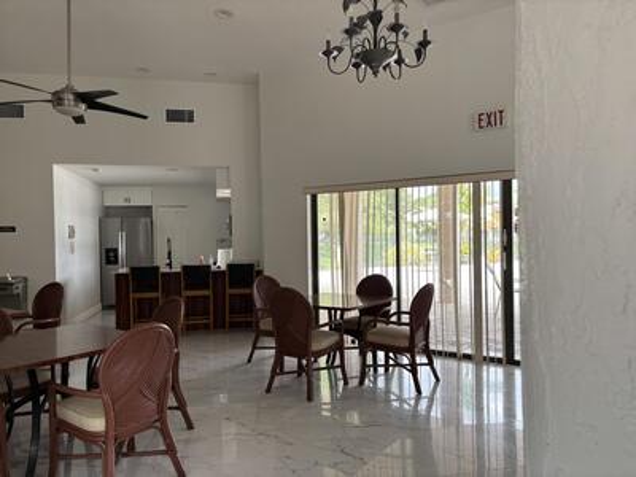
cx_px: 318
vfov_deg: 53.1
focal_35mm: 26
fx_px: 478
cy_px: 238
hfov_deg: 67.3
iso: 64
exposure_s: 1/121
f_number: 1.6
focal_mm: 5.96
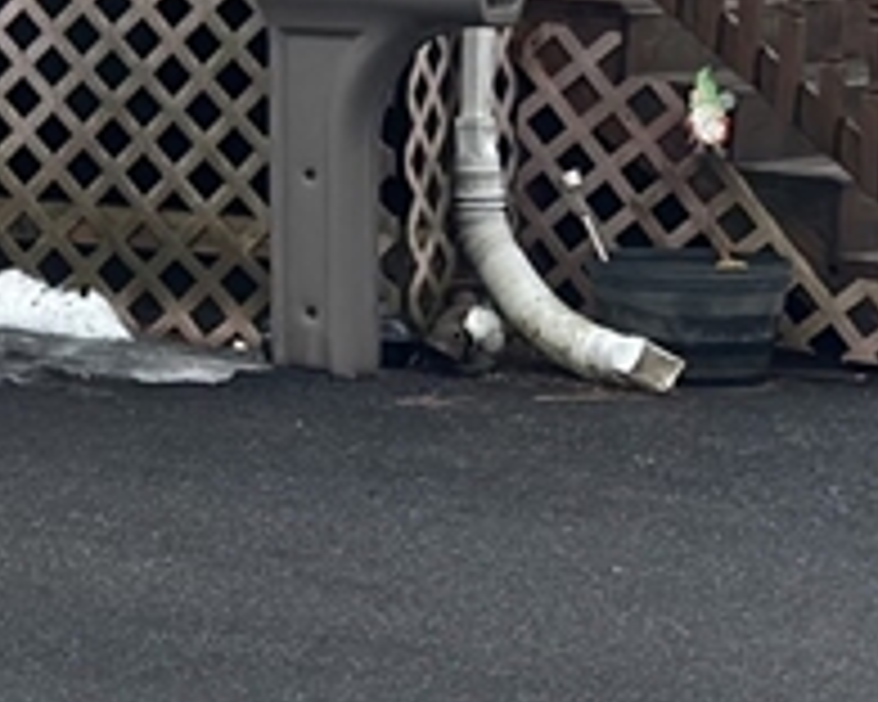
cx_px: -873
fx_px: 6392
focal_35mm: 246
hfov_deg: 7.5
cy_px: -882
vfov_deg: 6.1
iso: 80
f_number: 1.78
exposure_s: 1/3731
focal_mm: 6.86
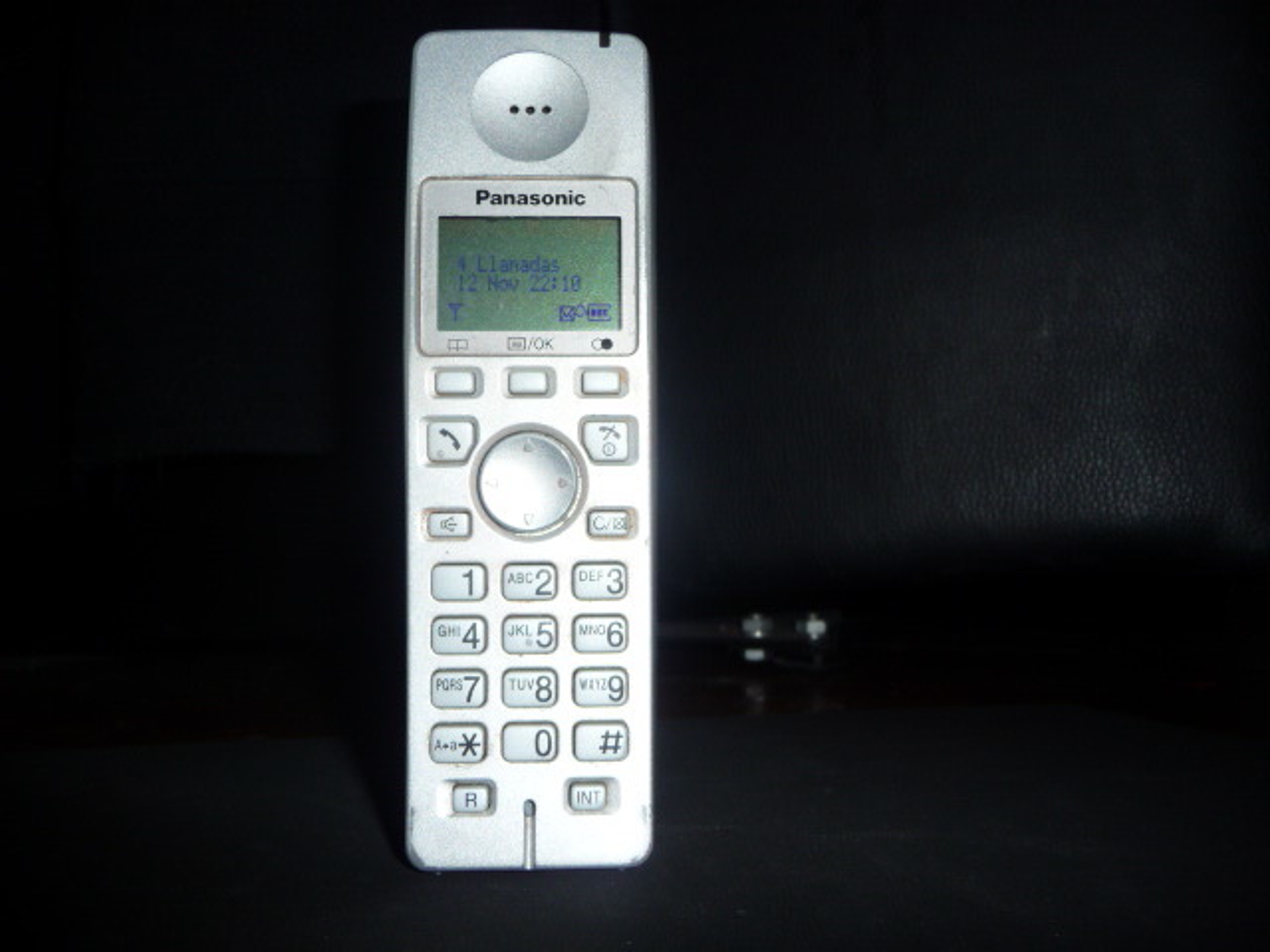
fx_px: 1027
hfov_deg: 63.4
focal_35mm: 28
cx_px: 635
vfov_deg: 49.7
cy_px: 476
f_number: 3.3
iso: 100
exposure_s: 1/30
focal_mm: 4.7
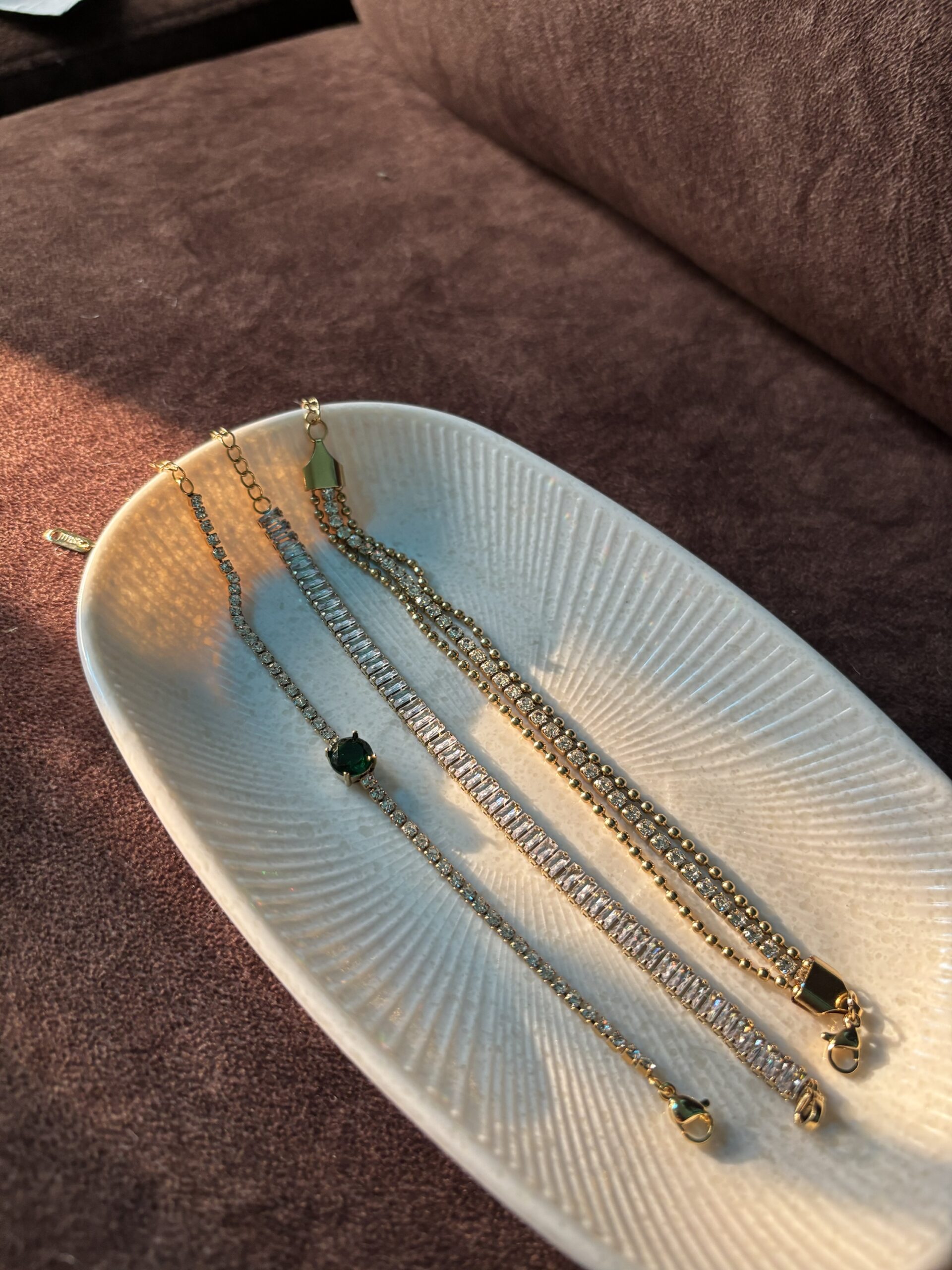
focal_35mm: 26
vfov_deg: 67.3
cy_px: 635
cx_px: 476
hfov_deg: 53.1
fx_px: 953
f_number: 1.6
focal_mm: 5.96
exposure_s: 1/68
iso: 125
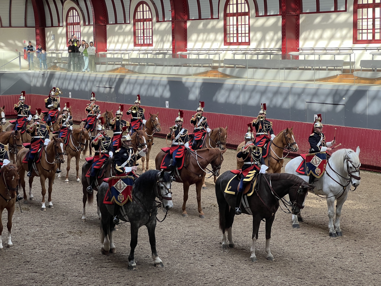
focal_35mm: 77
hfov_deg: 25.3
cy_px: 143
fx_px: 847
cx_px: 190
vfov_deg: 19.1
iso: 50
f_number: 2.8
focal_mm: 9
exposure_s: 1/99
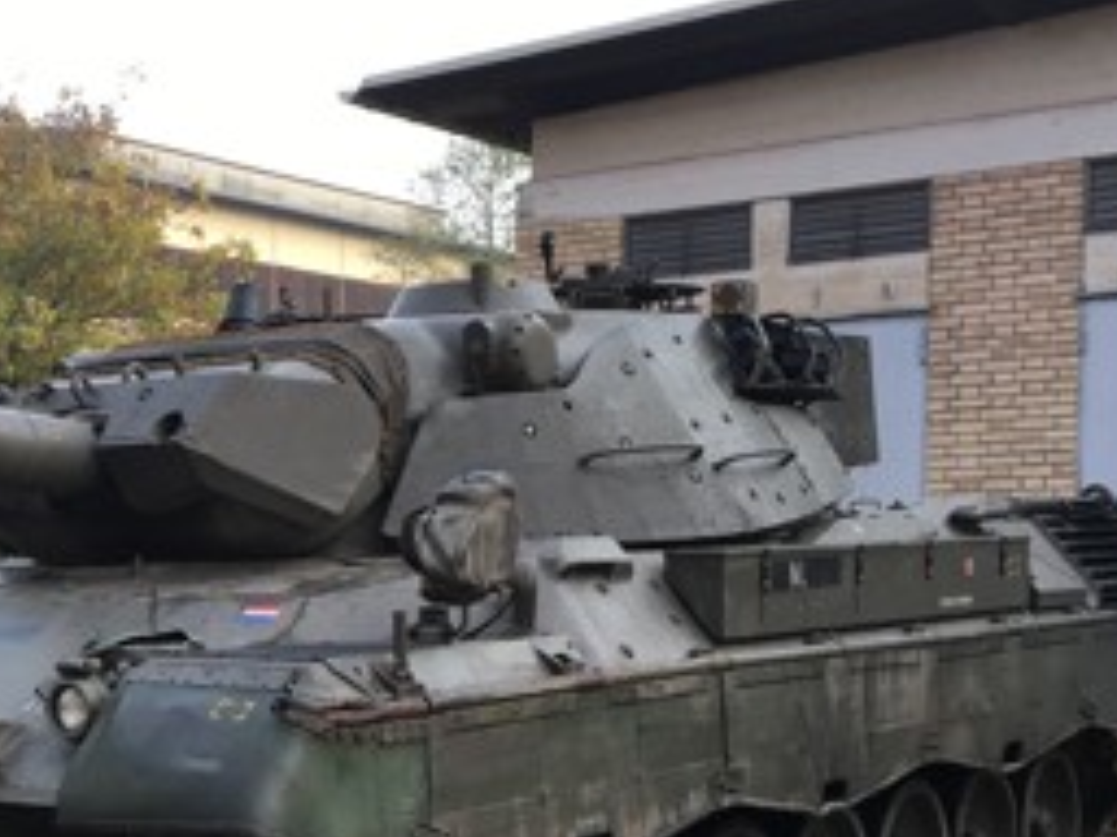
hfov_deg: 26.9
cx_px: -22
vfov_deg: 21.2
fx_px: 2194
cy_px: 724
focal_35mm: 68
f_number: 2.2
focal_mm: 4.15
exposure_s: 1/100
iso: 32
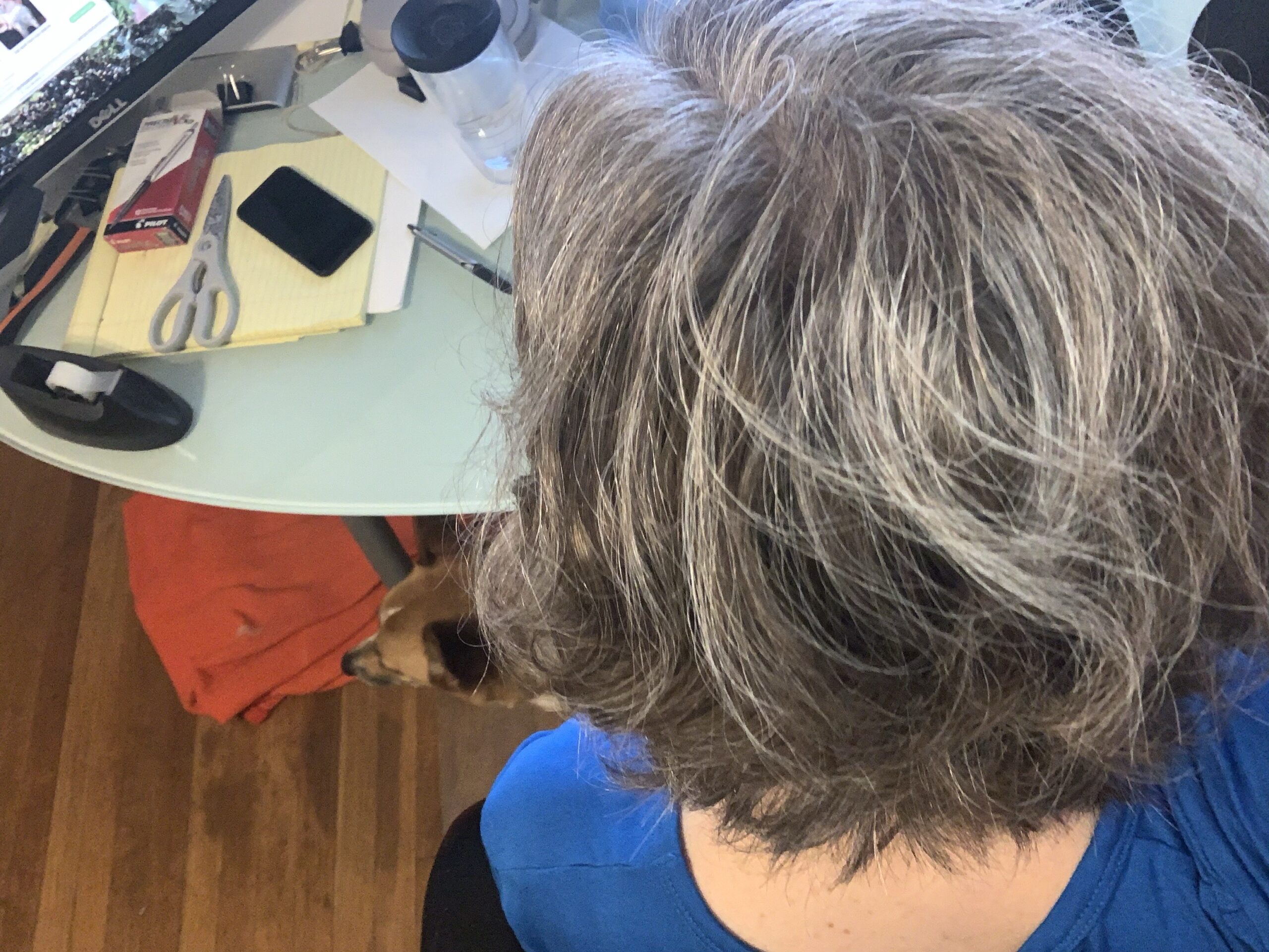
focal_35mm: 32
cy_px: 476
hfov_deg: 56.8
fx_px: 1173
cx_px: 634
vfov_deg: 44.2
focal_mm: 2.87
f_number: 2.2
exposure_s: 1/40
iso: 125
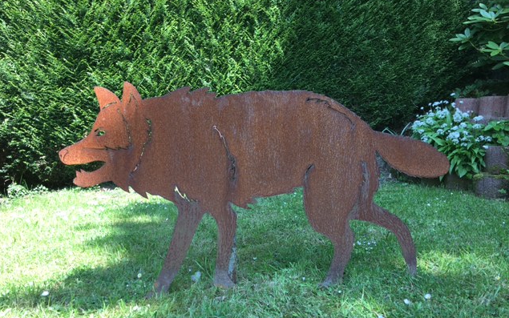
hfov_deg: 61.2
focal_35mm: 31
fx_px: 430
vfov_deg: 40.5
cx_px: 254
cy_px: 181
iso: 25
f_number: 2.2
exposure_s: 1/162
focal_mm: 4.15
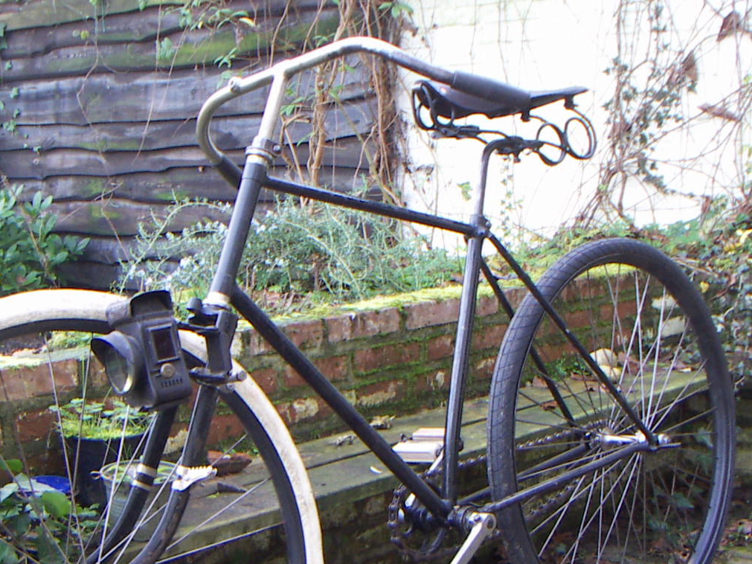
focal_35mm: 57
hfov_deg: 33.6
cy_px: 397
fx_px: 1238
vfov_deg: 25.5
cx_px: 289
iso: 100
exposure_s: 1/50
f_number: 2.8
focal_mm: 4.7
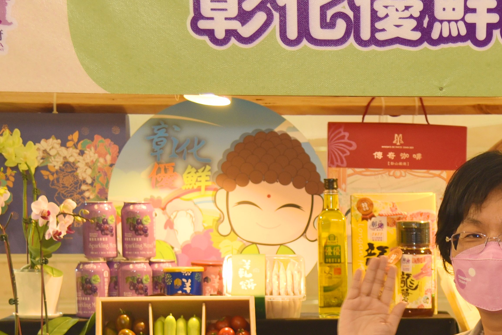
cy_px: 392
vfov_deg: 10.3
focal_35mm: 131
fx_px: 1827
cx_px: 447
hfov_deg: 15.5
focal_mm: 50
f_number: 4
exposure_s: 1/125
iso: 500
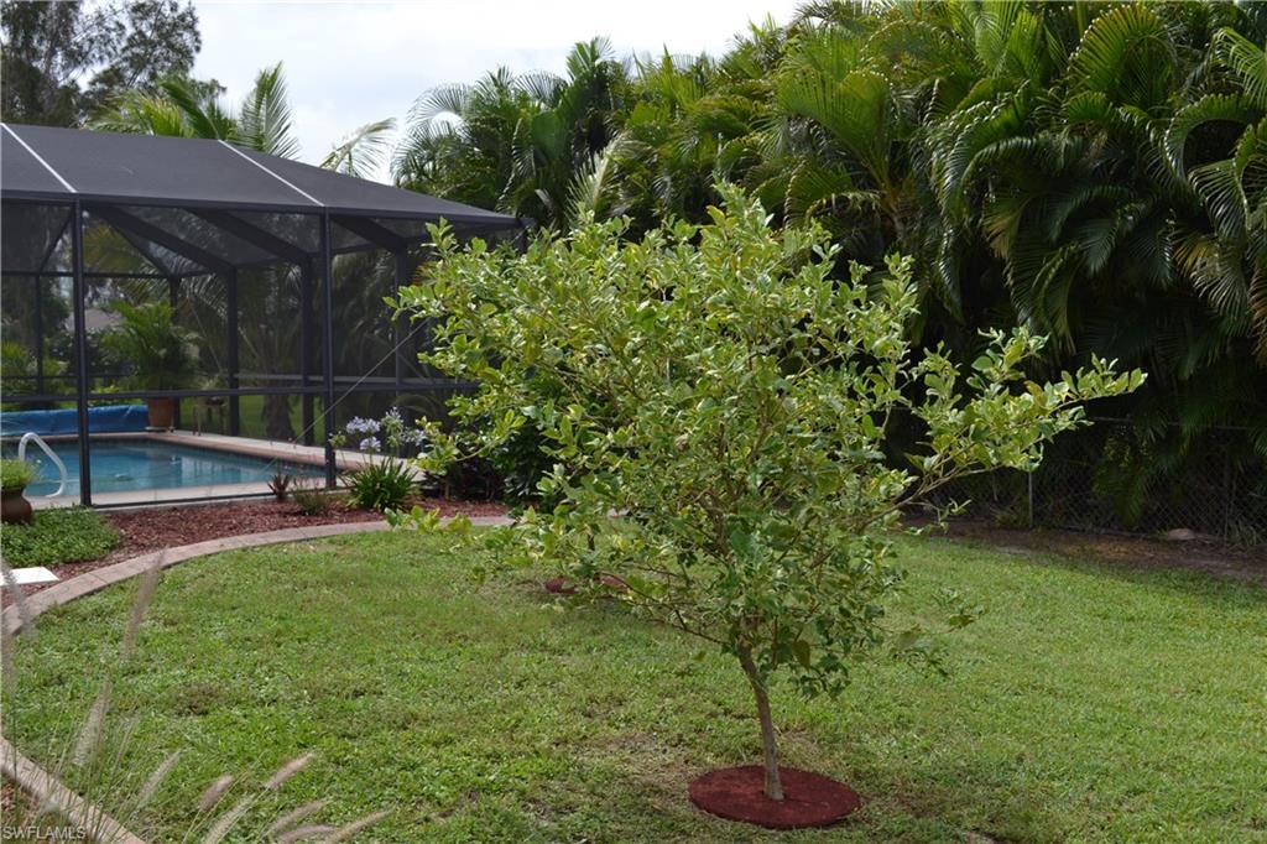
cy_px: 422
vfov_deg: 36.8
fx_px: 1267
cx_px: 634
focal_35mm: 36
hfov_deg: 53.1
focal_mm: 24
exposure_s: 1/200
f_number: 7.1
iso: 100
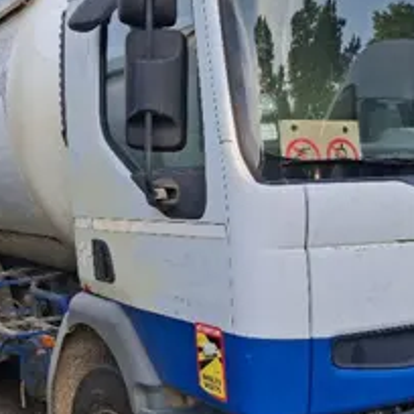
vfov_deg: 32.7
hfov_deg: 32.7
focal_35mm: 52
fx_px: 704
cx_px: 246
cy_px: 242
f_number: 1.8
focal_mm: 4.69
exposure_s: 1/948
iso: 32
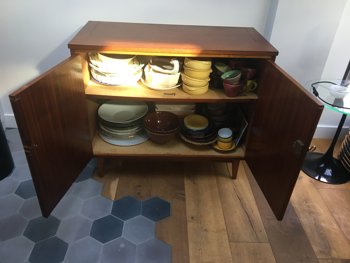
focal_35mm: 29
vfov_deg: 48.2
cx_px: 175
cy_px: 132
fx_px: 293
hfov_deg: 61.7
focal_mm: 4.15
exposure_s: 1/33
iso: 64
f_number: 2.2
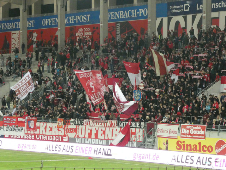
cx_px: 113
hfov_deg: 14.6
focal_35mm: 135
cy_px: 85
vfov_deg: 11.0
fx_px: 881
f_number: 5.3
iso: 1250
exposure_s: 1/80
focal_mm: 24.2
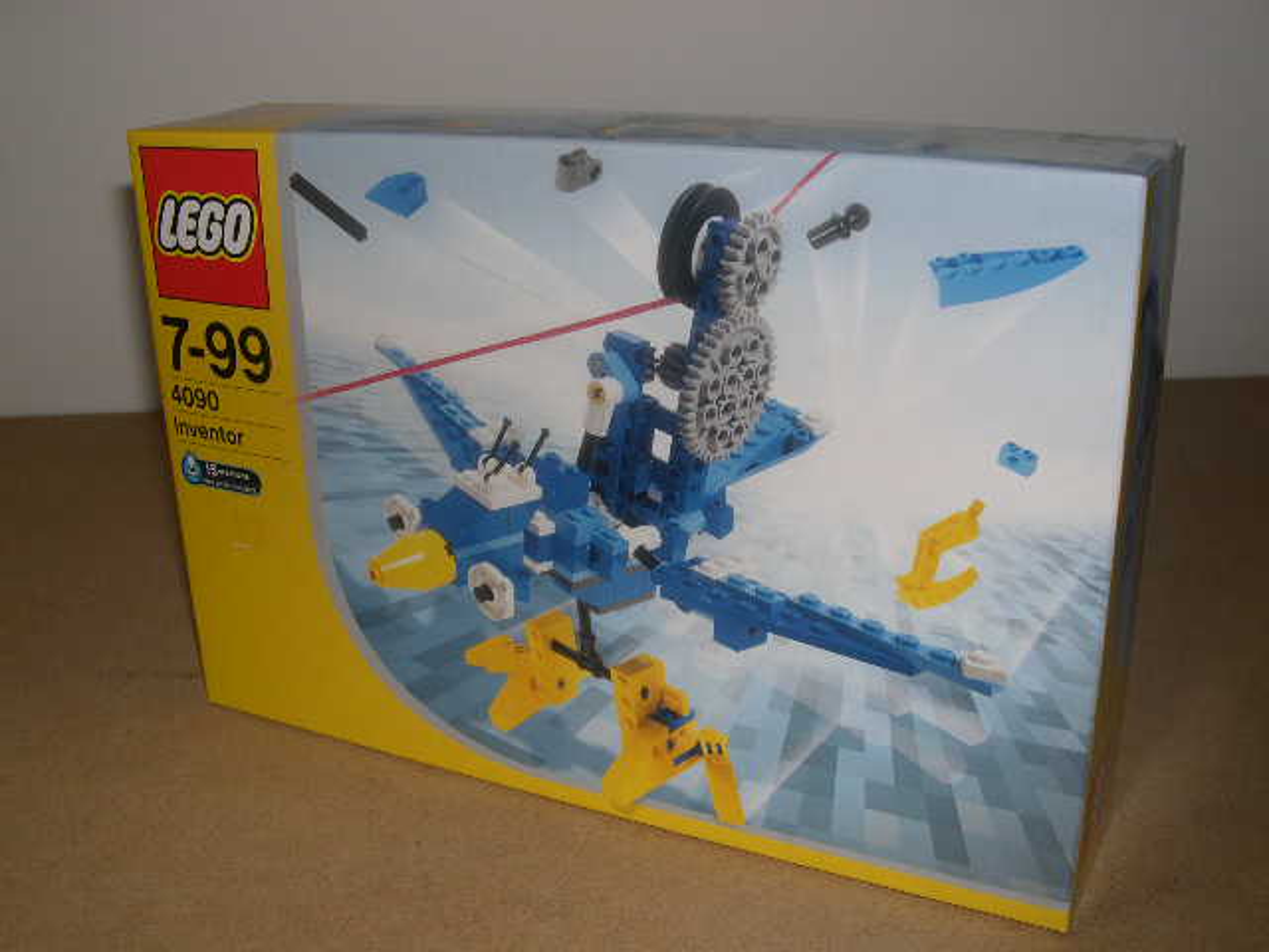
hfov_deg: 49.0
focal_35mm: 38
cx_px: 634
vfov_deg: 37.7
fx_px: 1393
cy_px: 476
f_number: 7.6
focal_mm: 8
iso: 100
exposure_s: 1/30
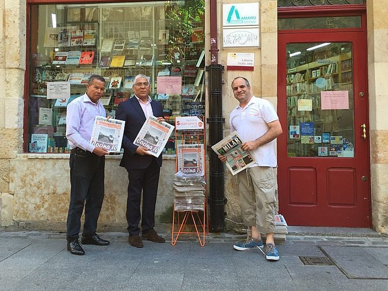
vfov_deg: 42.8
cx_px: 173
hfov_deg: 55.2
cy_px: 127
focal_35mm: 33
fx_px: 370
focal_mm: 4.15
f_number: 2.2
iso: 32
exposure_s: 1/100
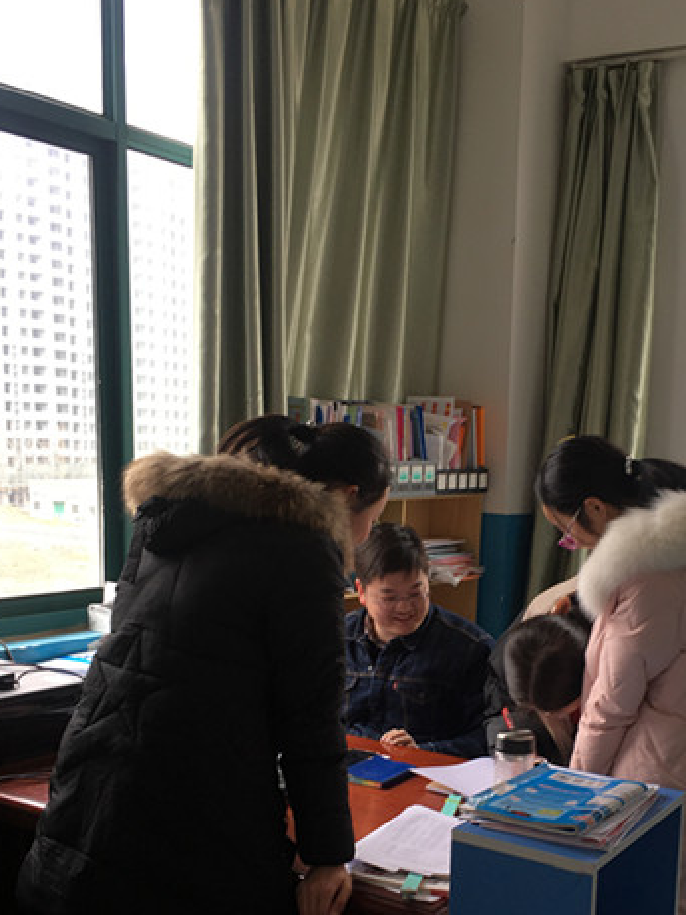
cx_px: 451
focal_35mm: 42
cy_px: 639
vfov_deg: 43.9
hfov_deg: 34.1
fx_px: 1110
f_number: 2.2
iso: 25
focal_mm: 4.15
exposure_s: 1/50
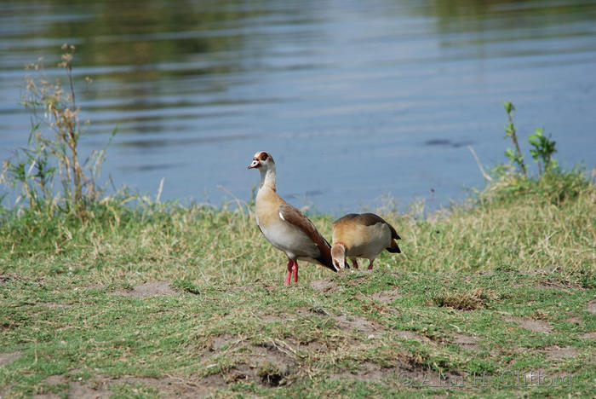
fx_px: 8450
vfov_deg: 2.7
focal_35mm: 510
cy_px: 200
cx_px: 298
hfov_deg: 4.0
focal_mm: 340
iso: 100
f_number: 5.6
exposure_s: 1/500
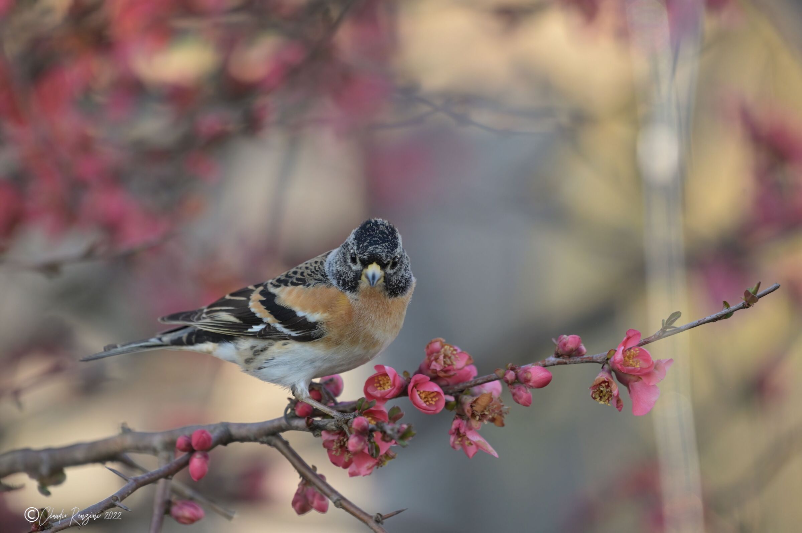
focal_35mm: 500
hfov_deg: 4.1
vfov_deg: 2.7
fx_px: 11132
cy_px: 266
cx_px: 401
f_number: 5.6
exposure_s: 1/1000
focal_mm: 500
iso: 2200
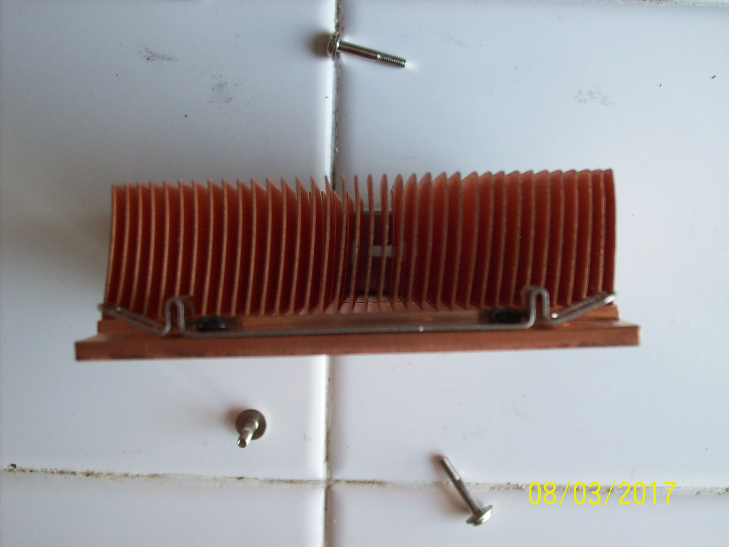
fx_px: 948
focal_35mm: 45
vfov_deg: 32.2
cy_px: 274
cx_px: 364
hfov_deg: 42.1
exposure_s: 1/73.6
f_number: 3
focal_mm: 7.6
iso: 113
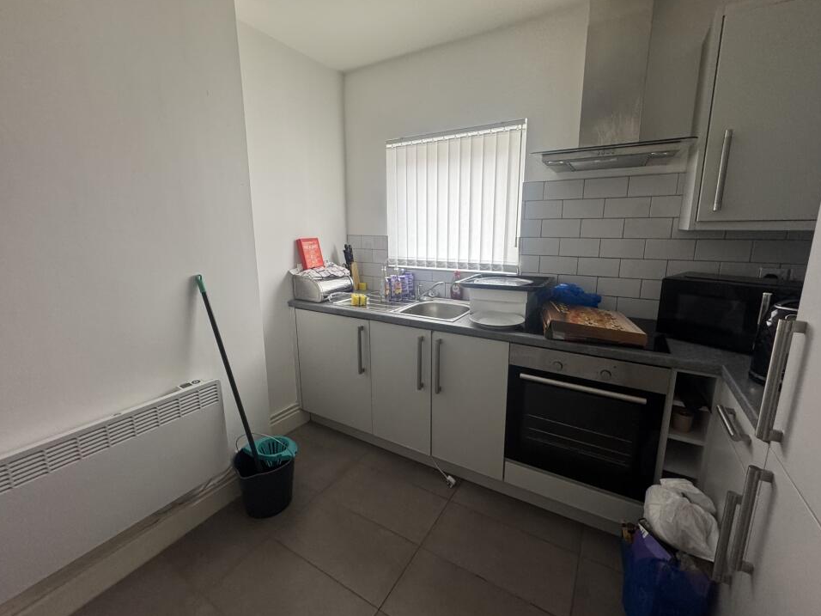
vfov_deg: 81.7
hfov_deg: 98.2
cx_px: 419
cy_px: 296
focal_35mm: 15
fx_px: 356
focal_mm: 2.22
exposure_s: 1/100
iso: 250
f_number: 2.2
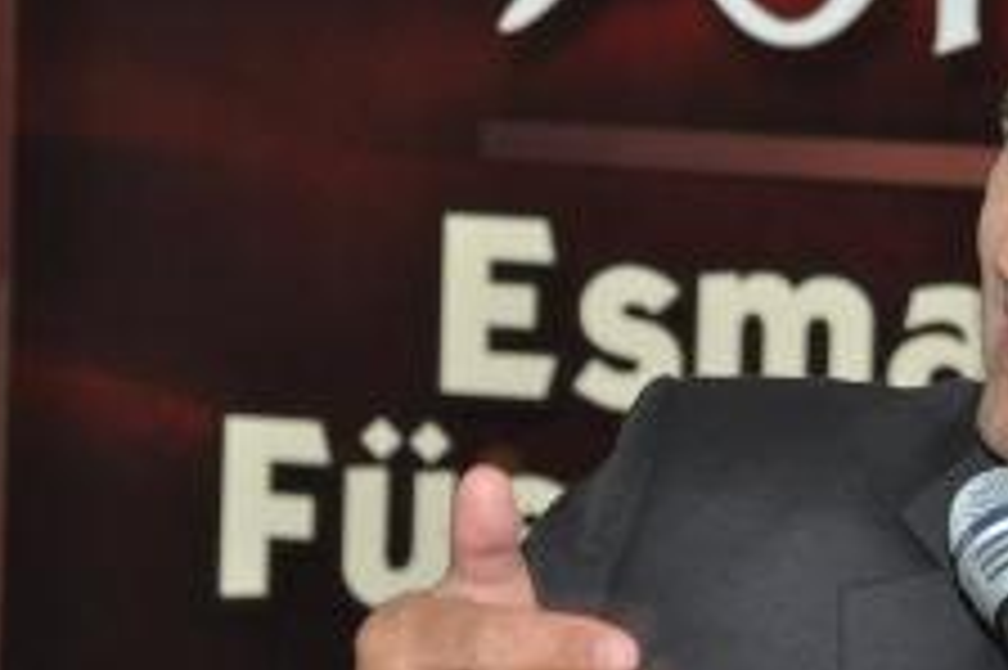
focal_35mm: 270
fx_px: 7554
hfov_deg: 7.6
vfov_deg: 5.1
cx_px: 945
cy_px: 299
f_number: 5.3
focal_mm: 90
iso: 800
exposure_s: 1/60
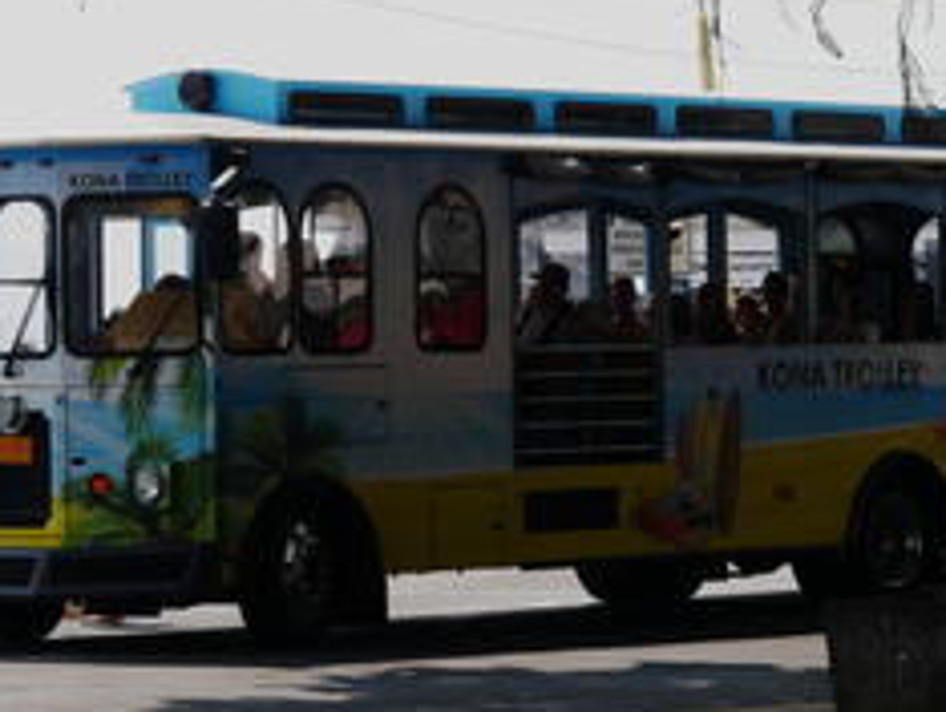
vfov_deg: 7.4
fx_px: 5471
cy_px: 307
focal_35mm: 200
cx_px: 647
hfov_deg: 9.9
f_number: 7.1
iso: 200
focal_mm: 52
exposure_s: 1/400
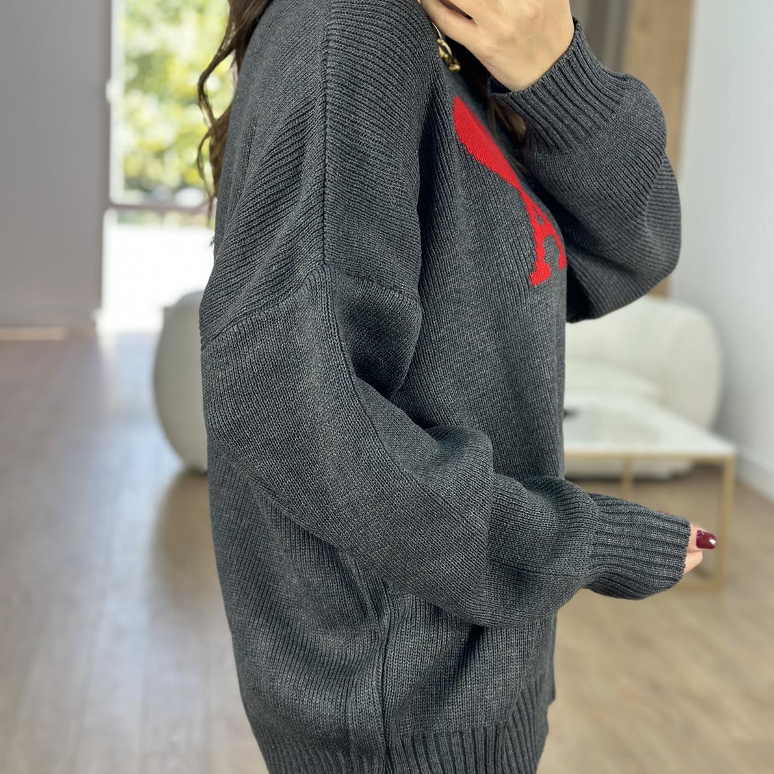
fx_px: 1442
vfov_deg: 30.0
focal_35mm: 57
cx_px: 387
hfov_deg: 30.0
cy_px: 388
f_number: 1.78
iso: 64
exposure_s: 1/100
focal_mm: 6.86
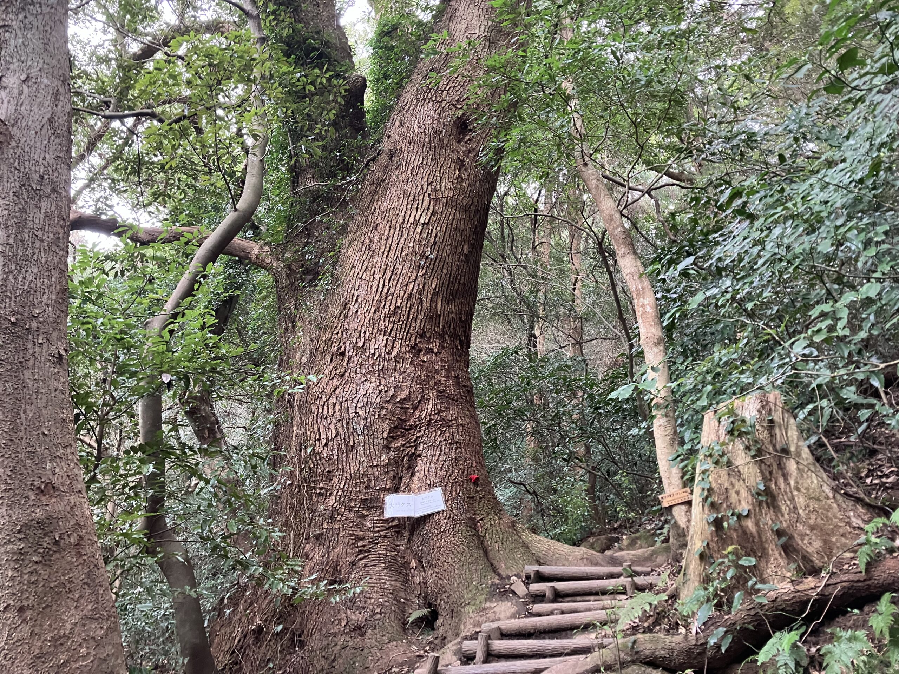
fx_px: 727
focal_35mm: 28
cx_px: 450
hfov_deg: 63.4
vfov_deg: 49.7
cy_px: 337
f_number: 1.8
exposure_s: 1/60
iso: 160
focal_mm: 3.99
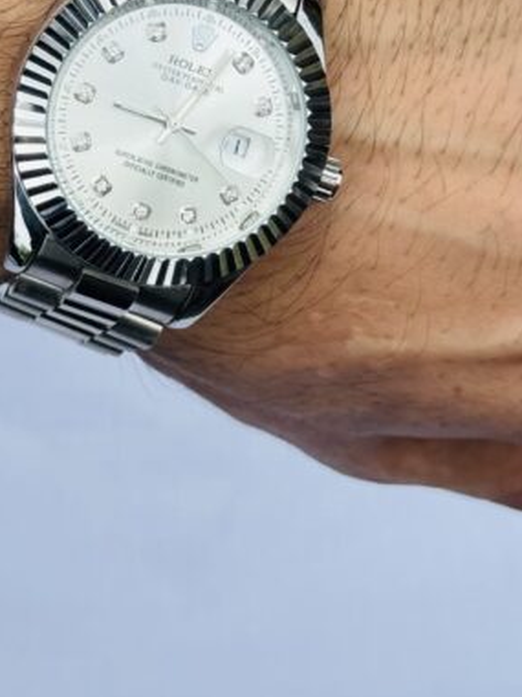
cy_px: 94
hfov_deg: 14.6
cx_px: 223
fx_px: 2031
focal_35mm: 101
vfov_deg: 19.2
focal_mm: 6.76
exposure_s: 1/1637
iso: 64
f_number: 1.78
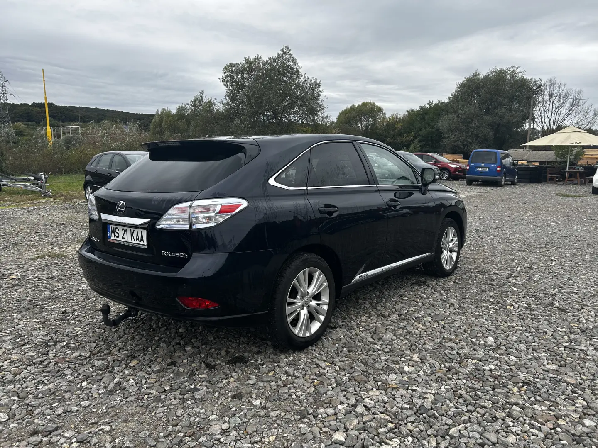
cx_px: 299
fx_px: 449
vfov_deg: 53.1
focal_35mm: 26
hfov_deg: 67.3
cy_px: 224
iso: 50
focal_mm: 5.7
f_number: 1.5
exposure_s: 1/909
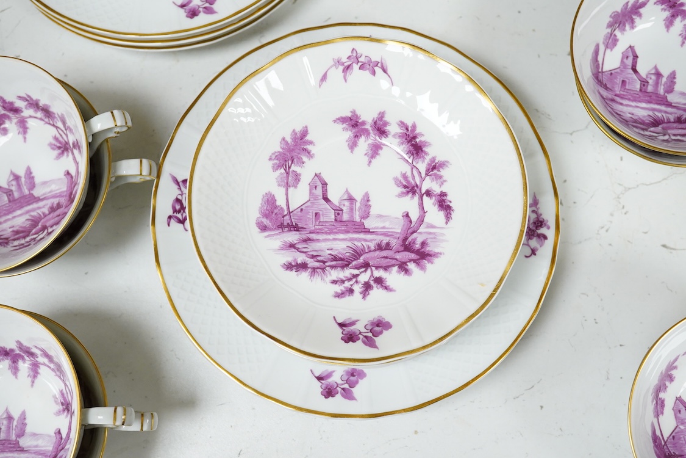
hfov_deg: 43.6
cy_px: 229
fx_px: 857
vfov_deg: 29.9
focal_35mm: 45
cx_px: 343
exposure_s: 1/160
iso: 2500
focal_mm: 30
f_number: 9
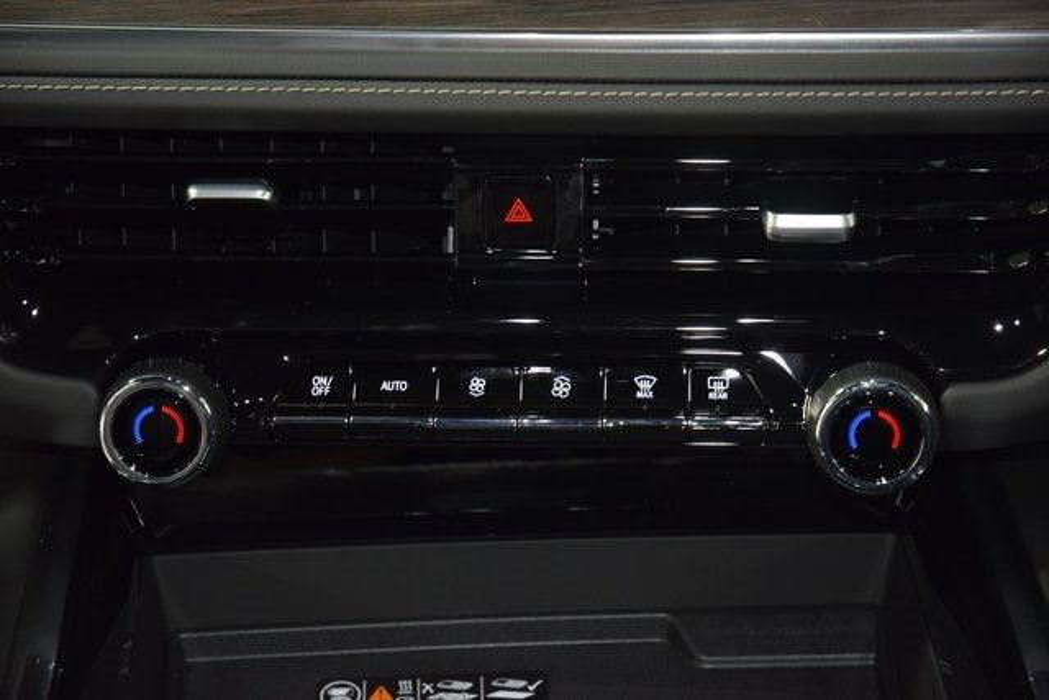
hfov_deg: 19.5
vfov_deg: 13.0
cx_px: 524
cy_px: 350
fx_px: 3060
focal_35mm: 105
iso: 2000
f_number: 4.5
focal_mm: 70
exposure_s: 1/25
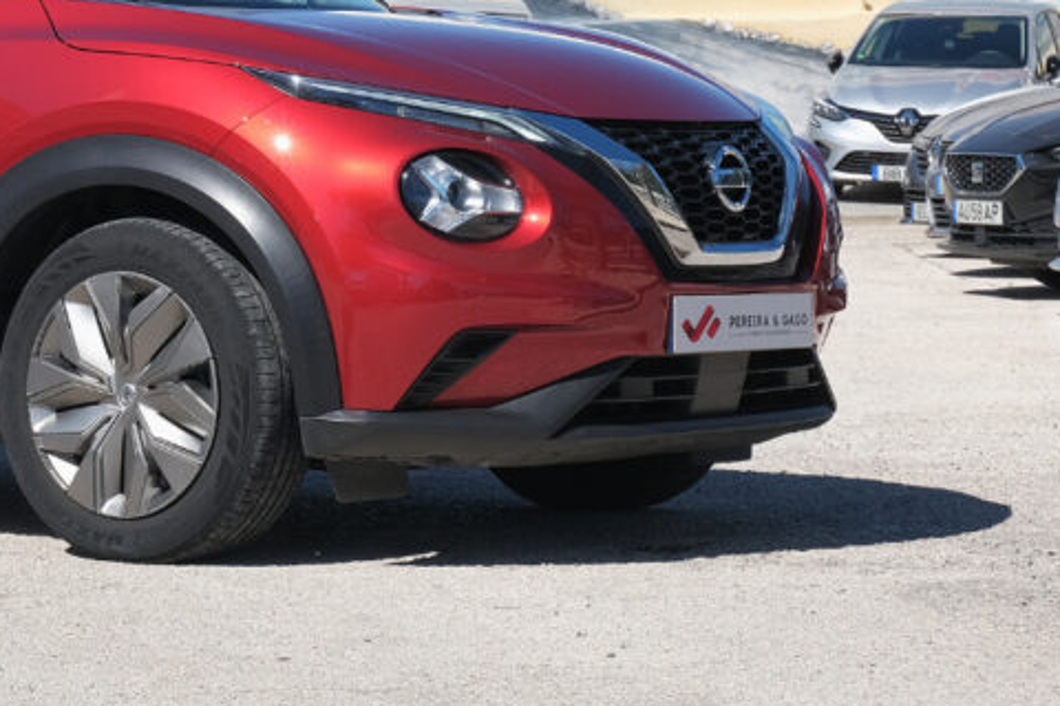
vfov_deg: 9.4
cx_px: -26
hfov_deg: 13.9
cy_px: 164
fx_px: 4269
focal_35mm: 145
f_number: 9
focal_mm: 45
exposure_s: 1/250
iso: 160
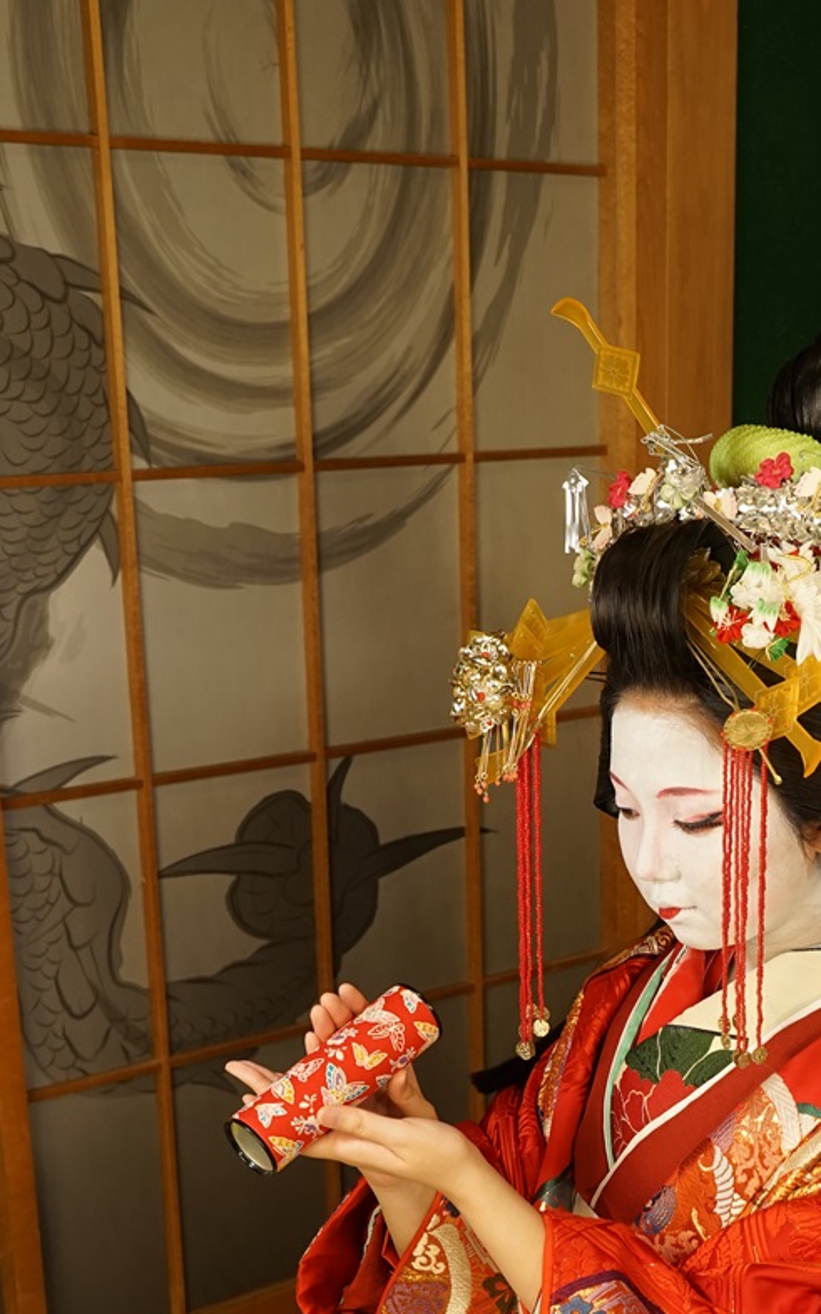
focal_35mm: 70
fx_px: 2507
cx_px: 834
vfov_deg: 28.1
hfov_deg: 18.1
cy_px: 1224
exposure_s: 1/60
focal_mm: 36
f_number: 5.6
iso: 500
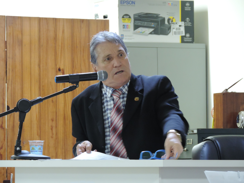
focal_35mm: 275
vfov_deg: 5.4
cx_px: 122
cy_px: 92
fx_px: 1938
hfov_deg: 7.2
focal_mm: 49
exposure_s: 1/6
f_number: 4.7
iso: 800
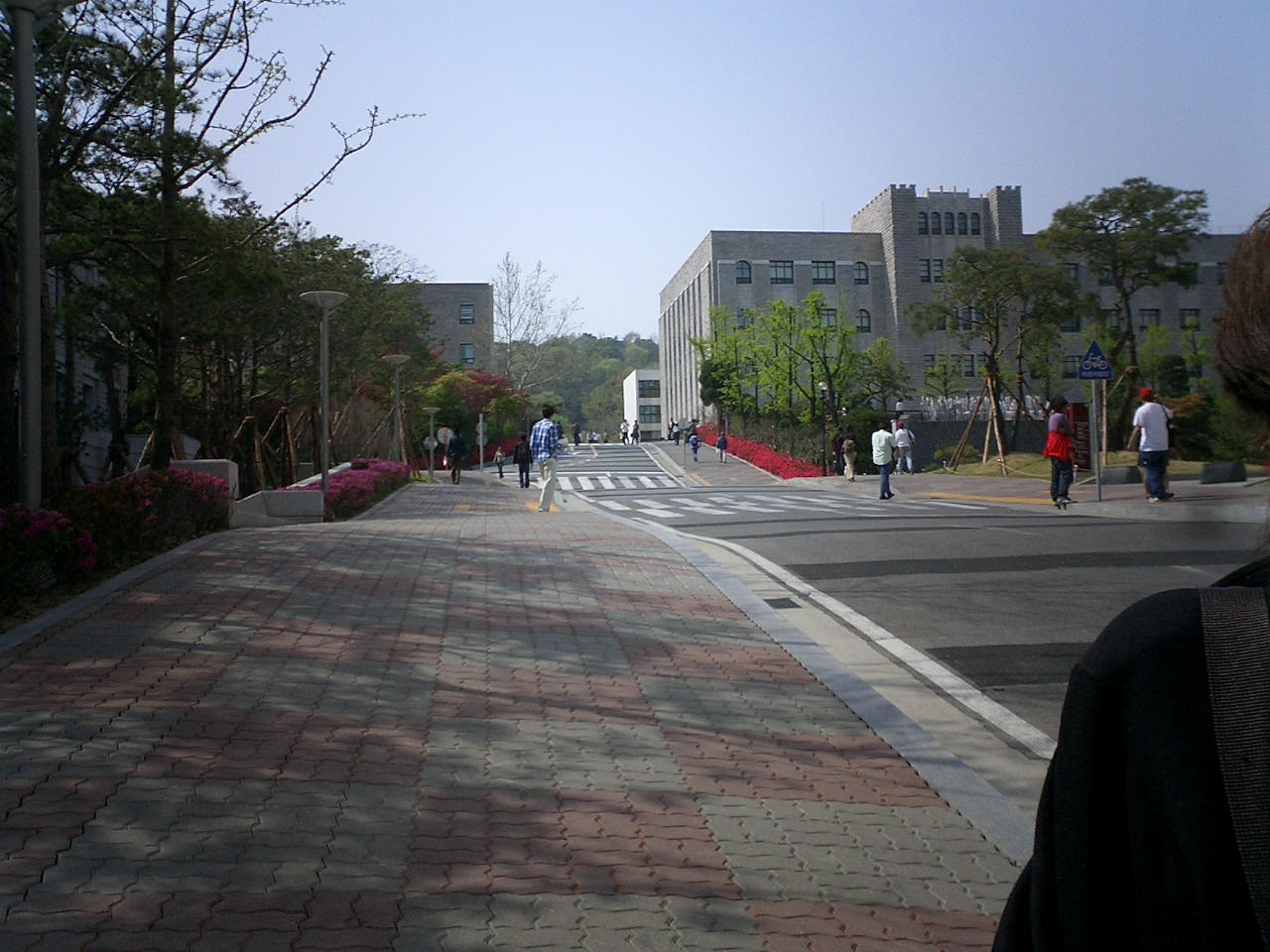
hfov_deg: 50.1
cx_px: 635
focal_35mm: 37
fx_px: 1357
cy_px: 476
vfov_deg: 38.7
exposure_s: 1/1250
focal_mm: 5.6
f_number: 3.5
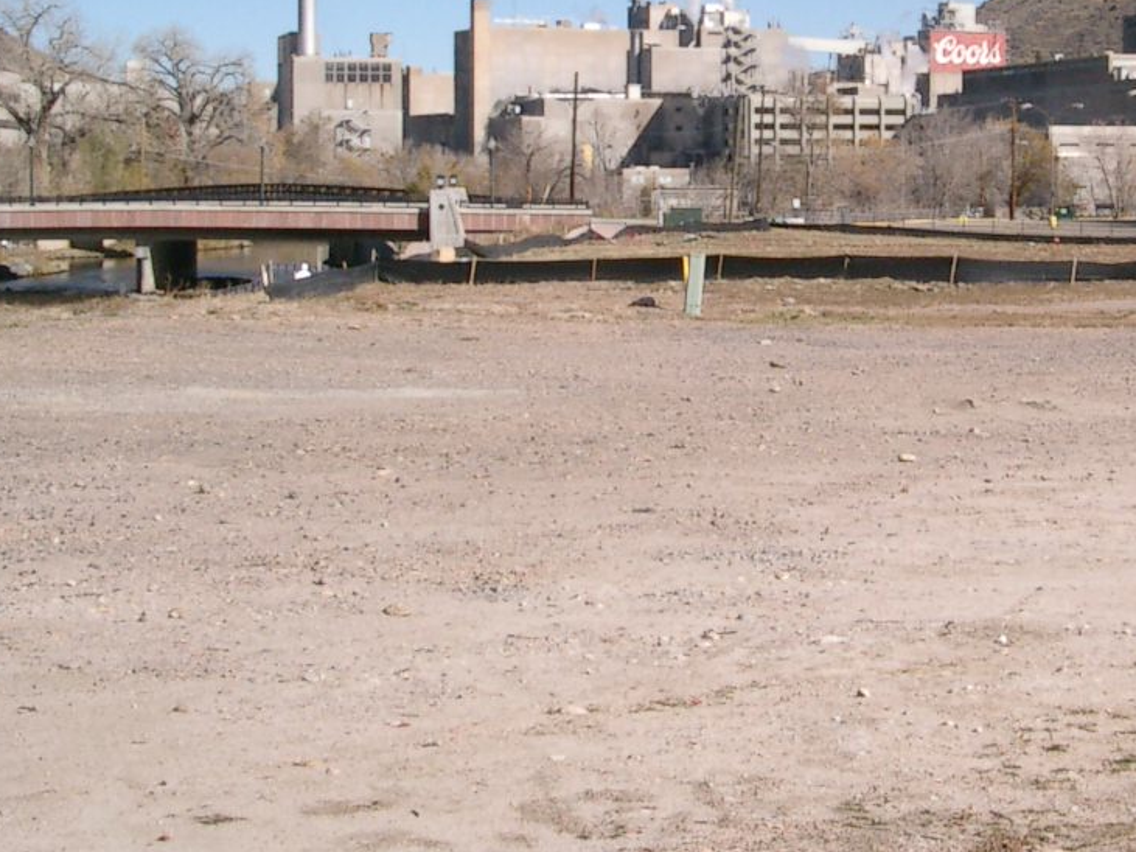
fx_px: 2658
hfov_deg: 23.9
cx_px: 850
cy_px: 196
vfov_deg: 18.1
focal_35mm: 81
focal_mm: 7.6
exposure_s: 1/1000
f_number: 5
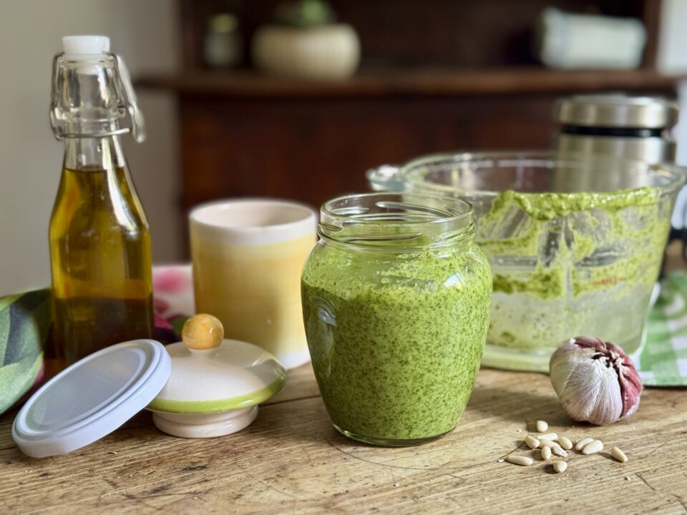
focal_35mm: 48
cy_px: 258
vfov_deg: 30.3
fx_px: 953
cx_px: 344
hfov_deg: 39.7
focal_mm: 6.76
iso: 250
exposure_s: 1/52
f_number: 1.78
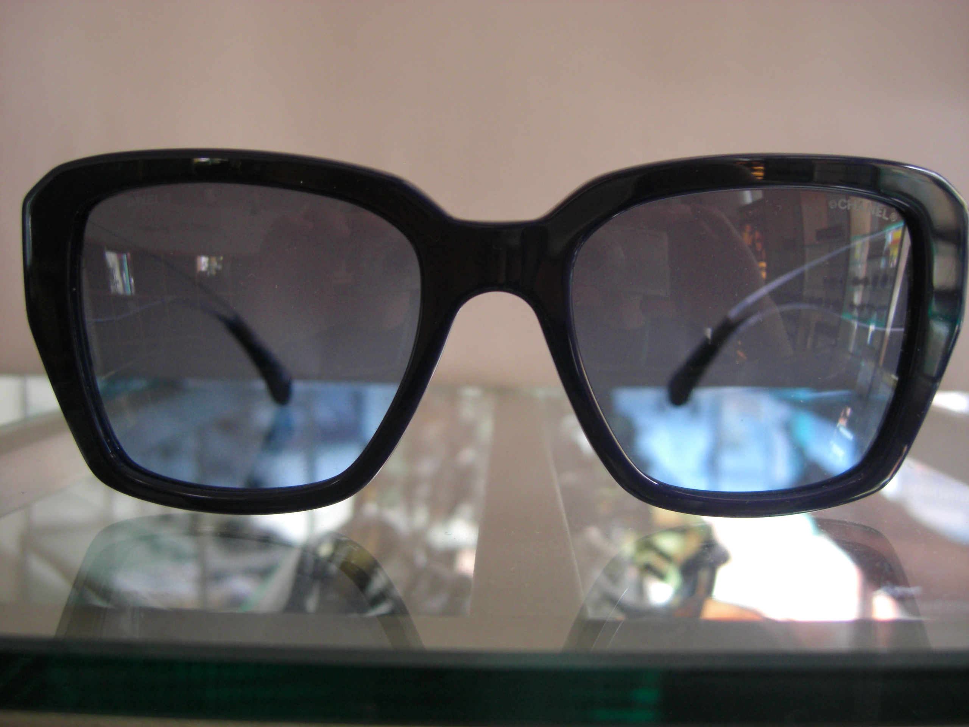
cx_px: 484
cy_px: 364
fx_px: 1064
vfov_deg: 37.7
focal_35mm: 38
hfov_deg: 49.0
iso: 200
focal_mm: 7.9
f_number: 2.8
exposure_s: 1/50
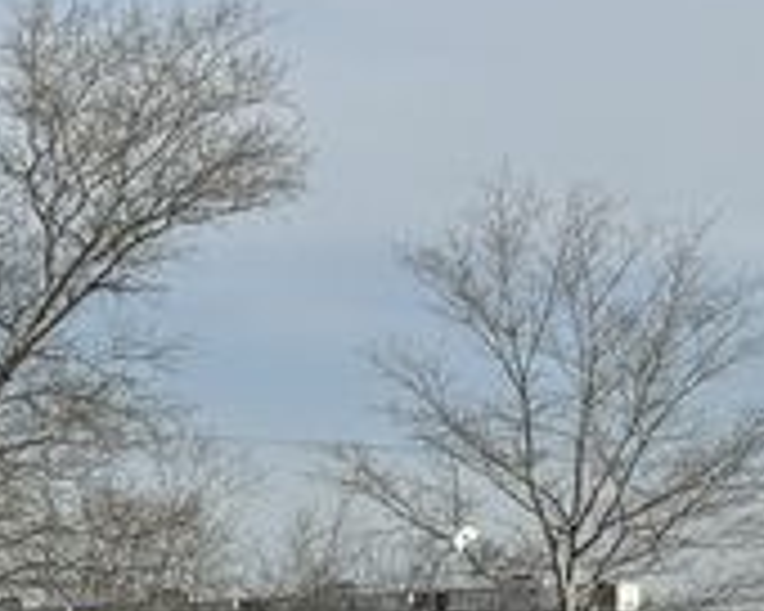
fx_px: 3980
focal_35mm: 176
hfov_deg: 8.9
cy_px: 728
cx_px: -1528
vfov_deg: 8.7
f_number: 1.78
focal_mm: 6.86
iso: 80
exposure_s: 1/4950
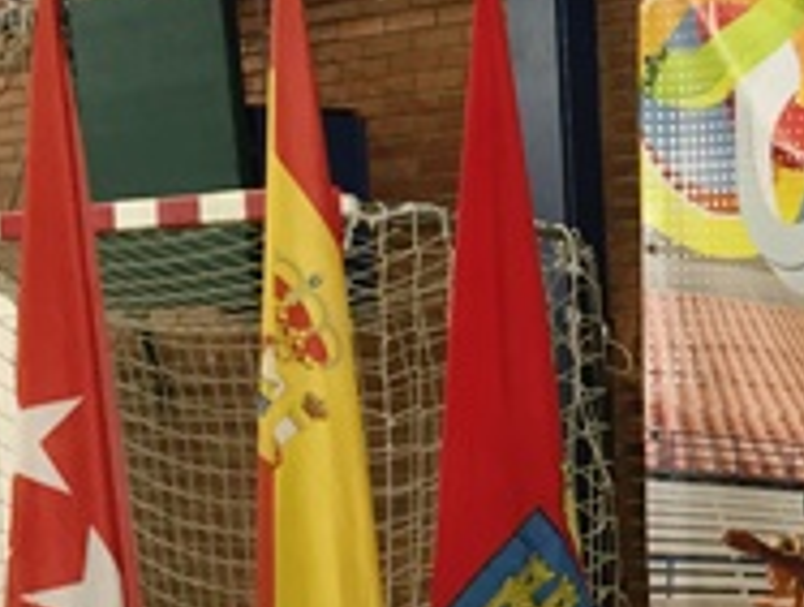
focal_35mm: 99
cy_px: 728
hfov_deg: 17.6
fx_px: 2304
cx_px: 1230
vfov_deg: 14.5
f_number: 2.2
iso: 80
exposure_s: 1/33
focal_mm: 4.15
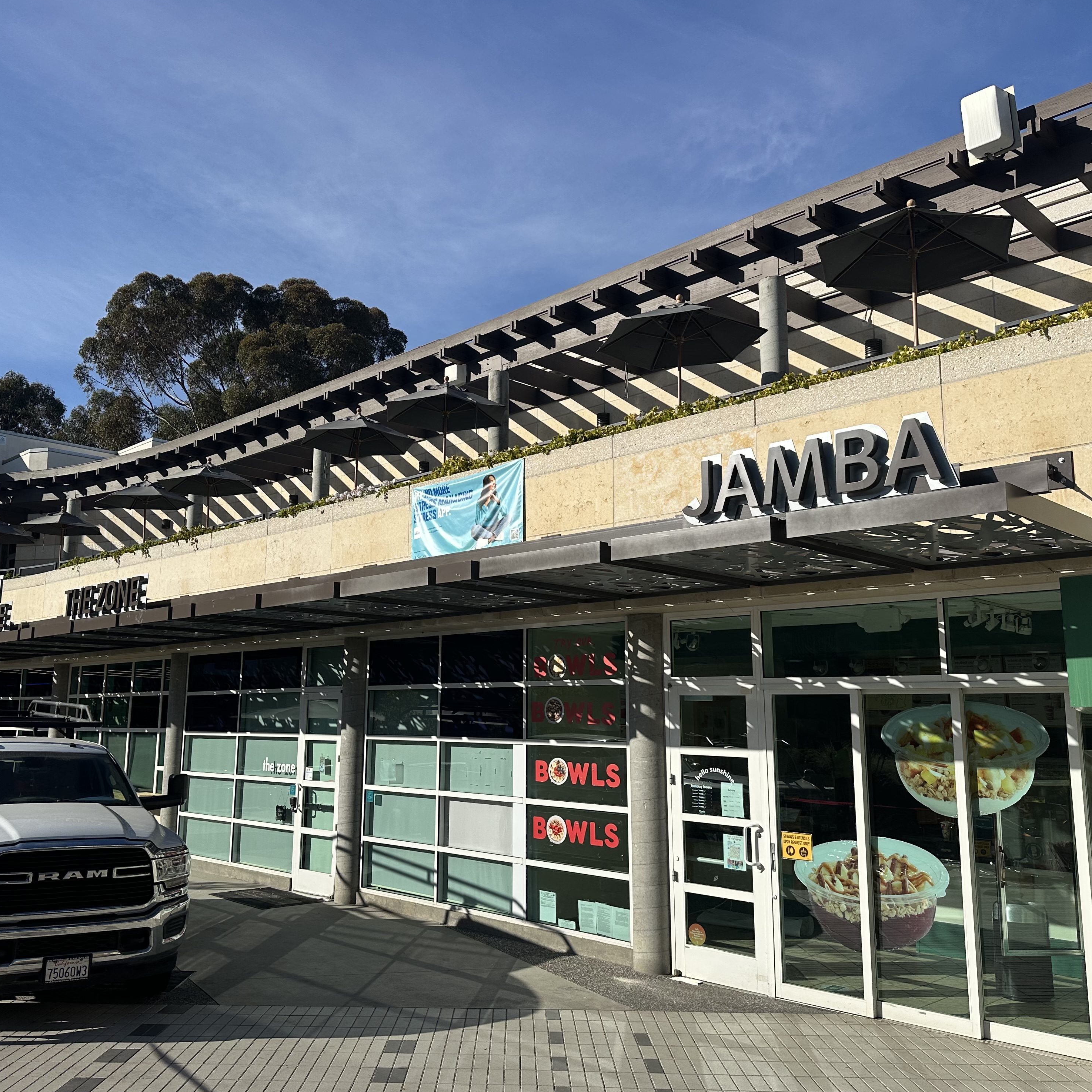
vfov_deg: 55.6
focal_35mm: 29
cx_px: 476
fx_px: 1035
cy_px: 549
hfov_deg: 55.5
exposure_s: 1/6623
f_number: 1.78
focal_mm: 6.86
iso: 80
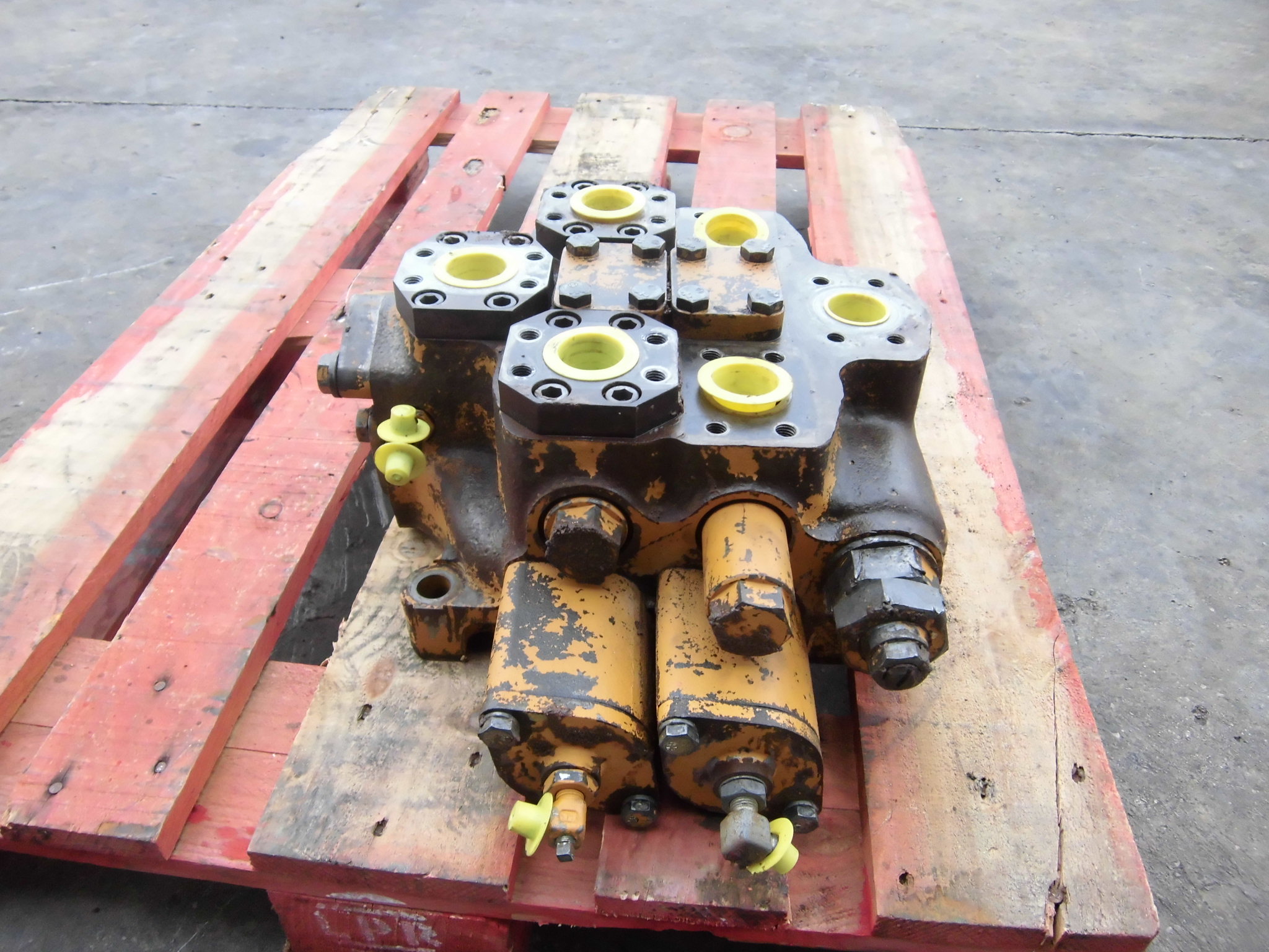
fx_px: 953
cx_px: 634
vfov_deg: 53.1
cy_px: 476
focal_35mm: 26
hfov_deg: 67.3
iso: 200
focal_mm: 4.7
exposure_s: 1/60
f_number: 2.8
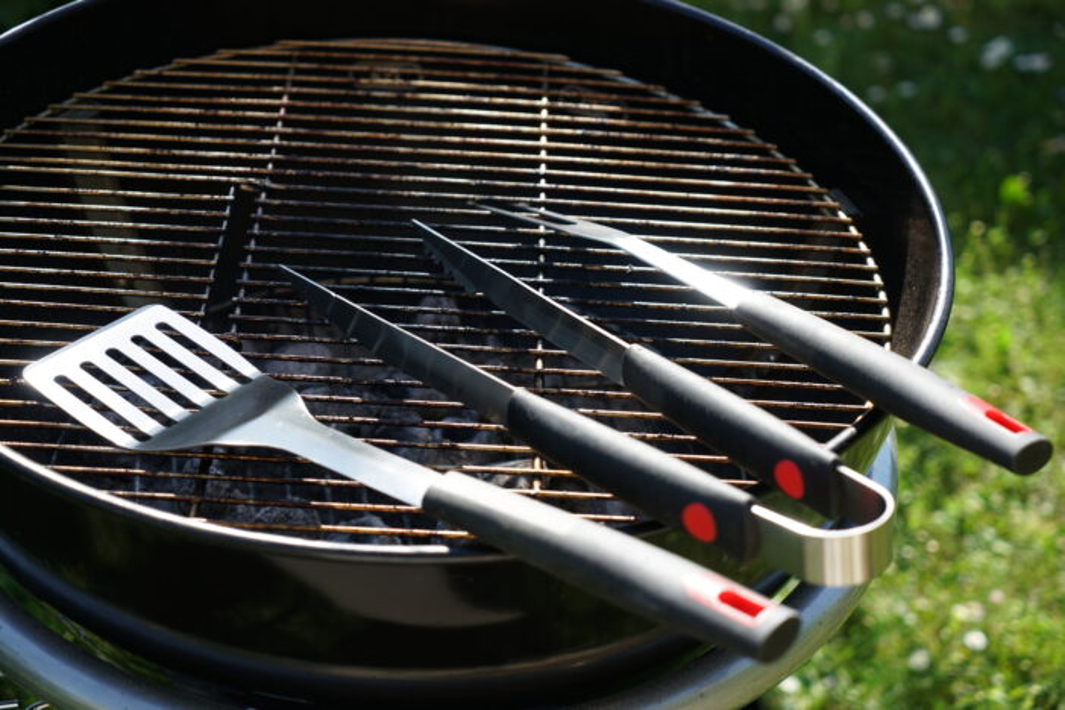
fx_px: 2071
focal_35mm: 70
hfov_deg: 28.8
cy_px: 355
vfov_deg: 19.5
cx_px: 532
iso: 100
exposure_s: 1/200
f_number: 5
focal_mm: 70
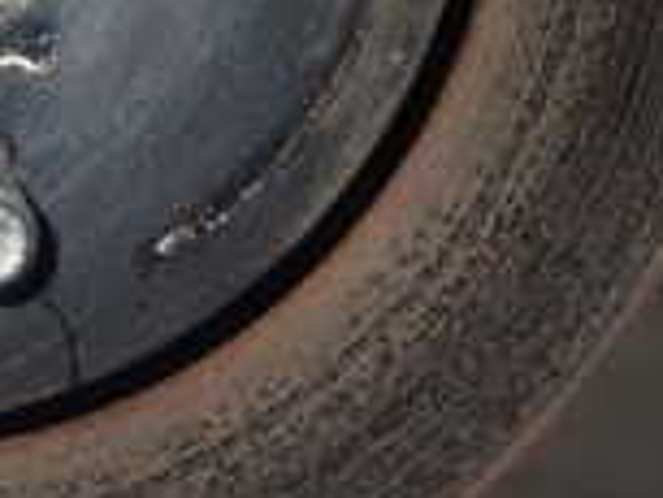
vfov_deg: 14.4
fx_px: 1878
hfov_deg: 19.3
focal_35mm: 98
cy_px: -173
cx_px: -26
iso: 250
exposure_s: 1/30
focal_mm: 4.5
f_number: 5.6
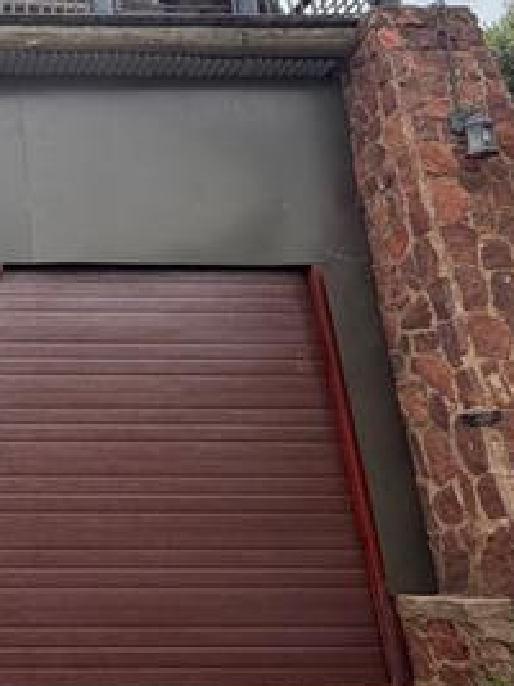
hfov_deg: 29.4
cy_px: 254
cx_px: -108
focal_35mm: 42
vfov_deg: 44.4
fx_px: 832
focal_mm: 2.22
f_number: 2.2
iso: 32
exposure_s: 1/770
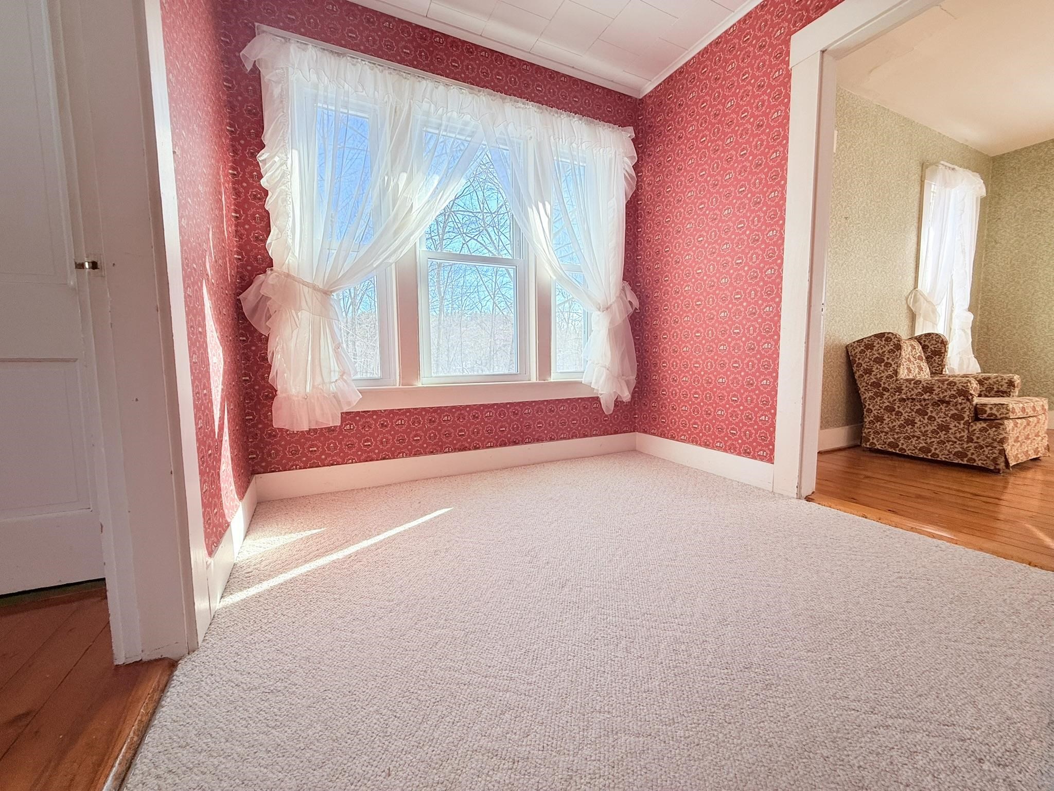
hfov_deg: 102.1
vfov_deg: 85.7
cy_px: 396
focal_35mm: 14
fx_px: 426
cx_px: 527
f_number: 2.2
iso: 64
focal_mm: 2.22
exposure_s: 1/138
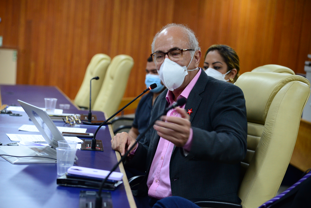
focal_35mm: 92
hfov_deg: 22.1
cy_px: 104
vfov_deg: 14.9
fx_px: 795
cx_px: 156
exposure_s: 1/60
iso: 2000
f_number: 4
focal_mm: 92
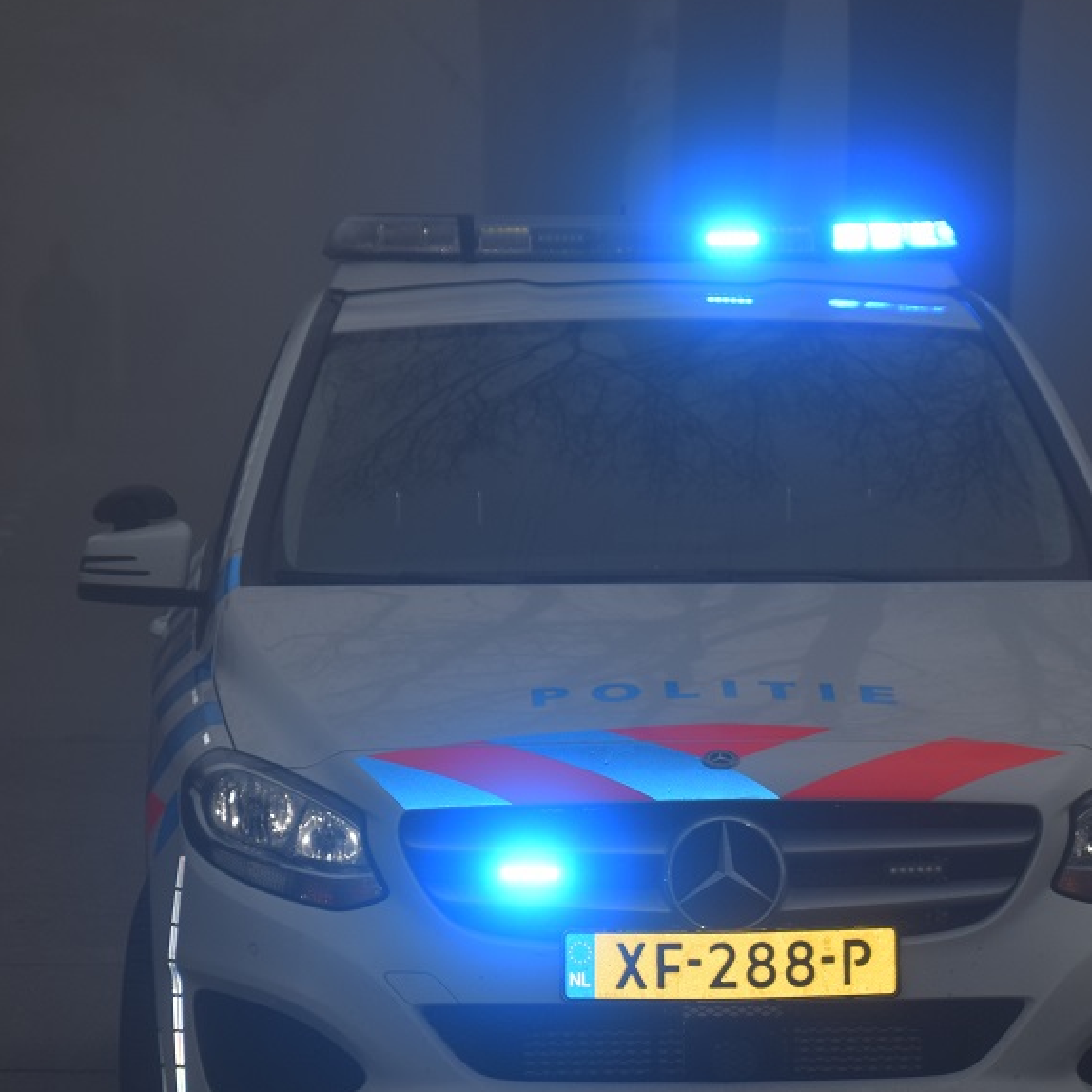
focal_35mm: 245
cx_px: 786
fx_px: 8744
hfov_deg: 7.1
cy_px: 611
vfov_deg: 7.1
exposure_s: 1/160
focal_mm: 92
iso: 100
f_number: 6.3
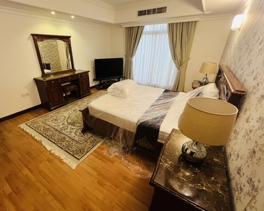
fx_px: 117
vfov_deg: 84.0
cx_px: 114
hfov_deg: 96.2
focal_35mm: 15
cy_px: 106
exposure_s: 1/50
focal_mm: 1.57
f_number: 1.8
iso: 250
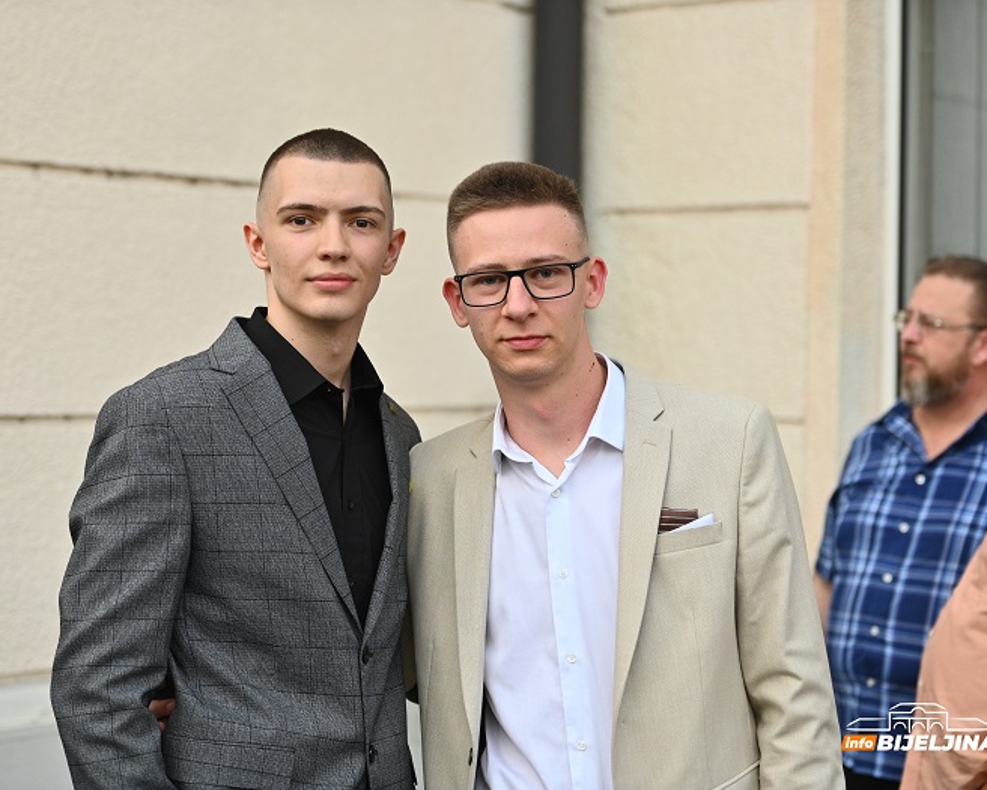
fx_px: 2337
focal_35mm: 80
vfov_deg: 19.2
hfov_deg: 23.8
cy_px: 393
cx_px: 432
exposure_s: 1/1600
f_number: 2.8
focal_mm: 70
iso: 800
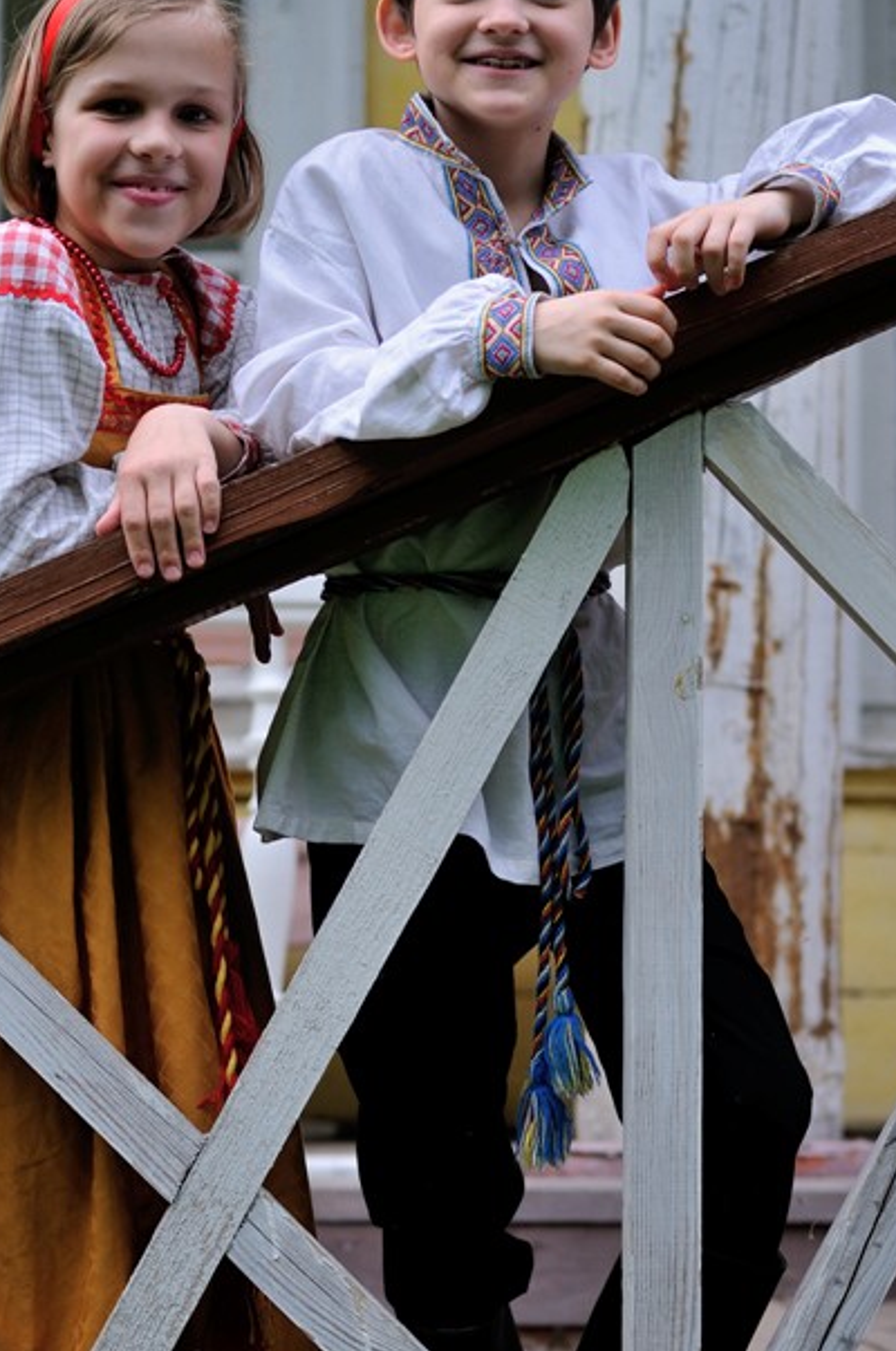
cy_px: 715
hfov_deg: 12.2
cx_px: 335
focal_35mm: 112
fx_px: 4195
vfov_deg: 18.3
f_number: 2.8
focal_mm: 50
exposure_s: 1/400
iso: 200
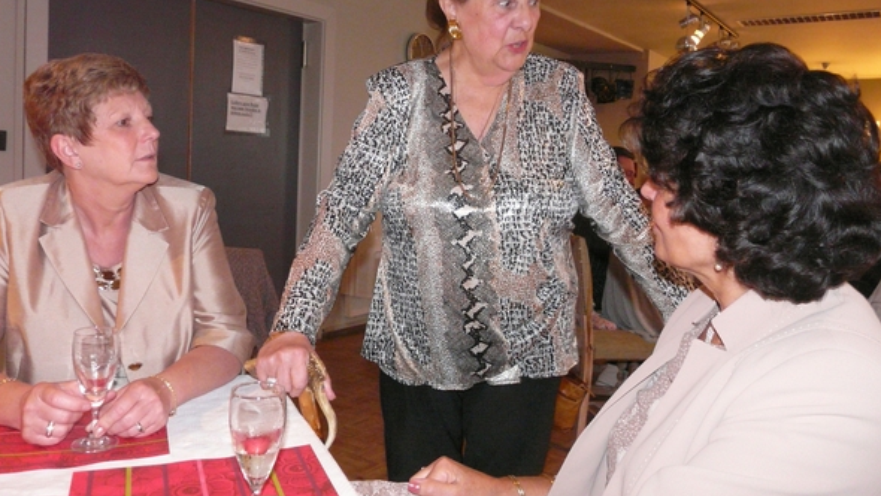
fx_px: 724
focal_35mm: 31
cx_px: 438
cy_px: 196
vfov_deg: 37.6
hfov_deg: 62.6
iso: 400
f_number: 2.8
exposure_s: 1/8
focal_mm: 4.6
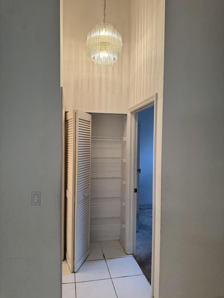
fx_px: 207
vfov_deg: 71.6
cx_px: 112
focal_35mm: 24
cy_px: 149
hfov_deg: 56.8
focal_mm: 6.76
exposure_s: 1/120
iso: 200
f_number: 1.78
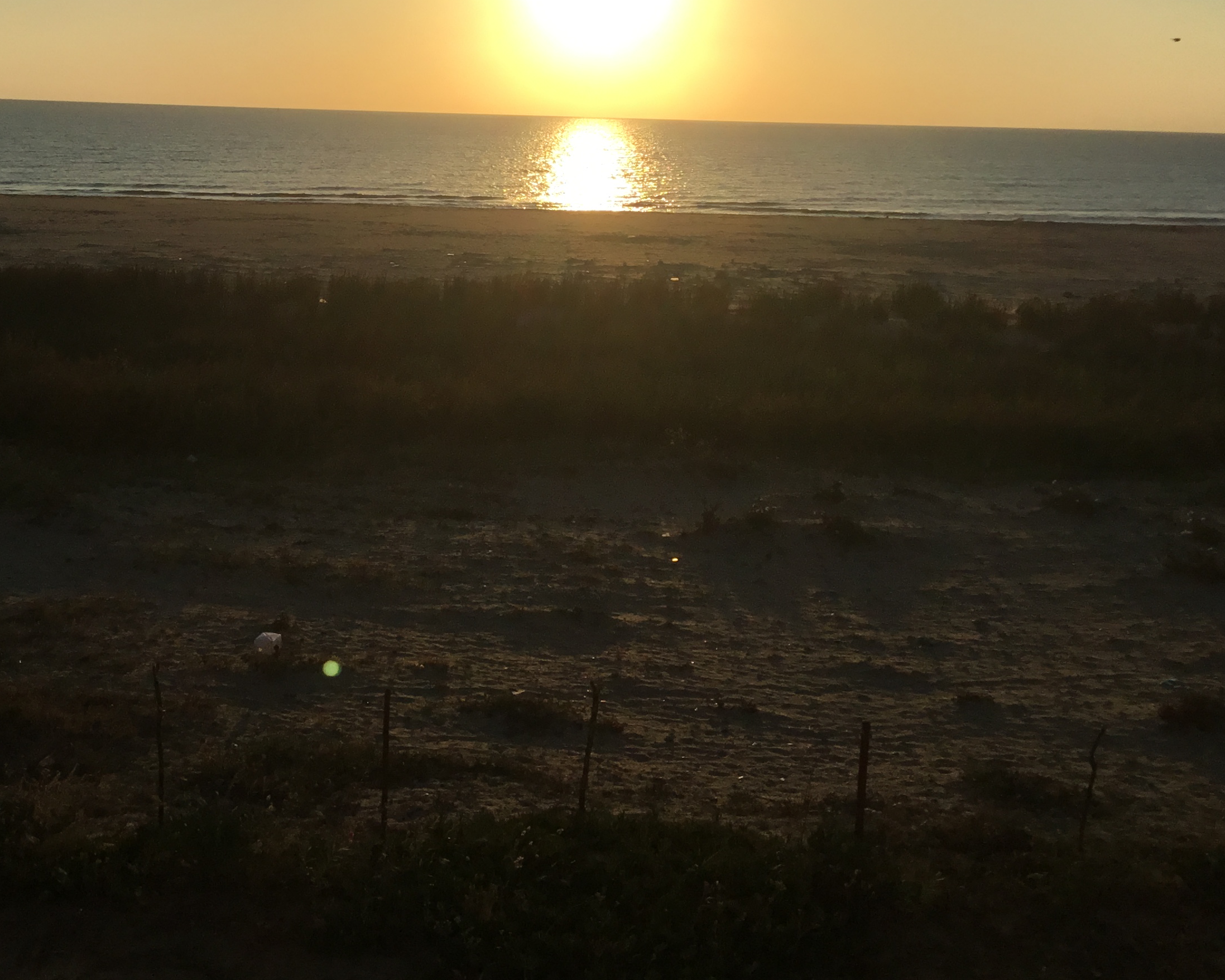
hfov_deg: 40.9
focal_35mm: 45
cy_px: 318
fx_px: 1631
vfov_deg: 33.1
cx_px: 458
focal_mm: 3.3
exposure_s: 1/3546
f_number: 2.4
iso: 25
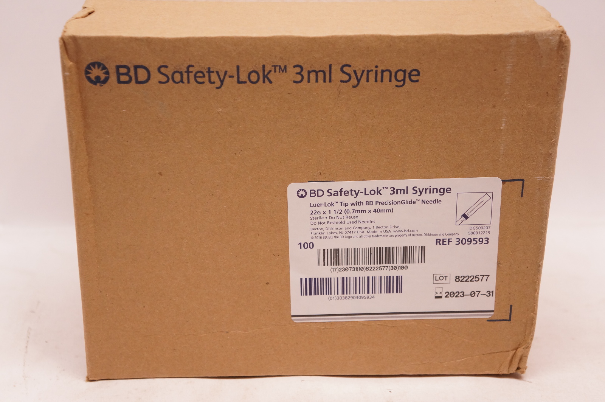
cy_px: 201
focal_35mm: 56
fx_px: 932
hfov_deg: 36.0
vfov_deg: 24.3
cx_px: 302
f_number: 4.5
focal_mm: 37
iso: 1600
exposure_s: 1/200
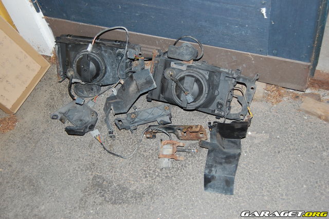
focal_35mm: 45
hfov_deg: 43.6
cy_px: 110
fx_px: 411
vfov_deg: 29.8
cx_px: 164
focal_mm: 30
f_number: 4.2
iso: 400
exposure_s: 1/60
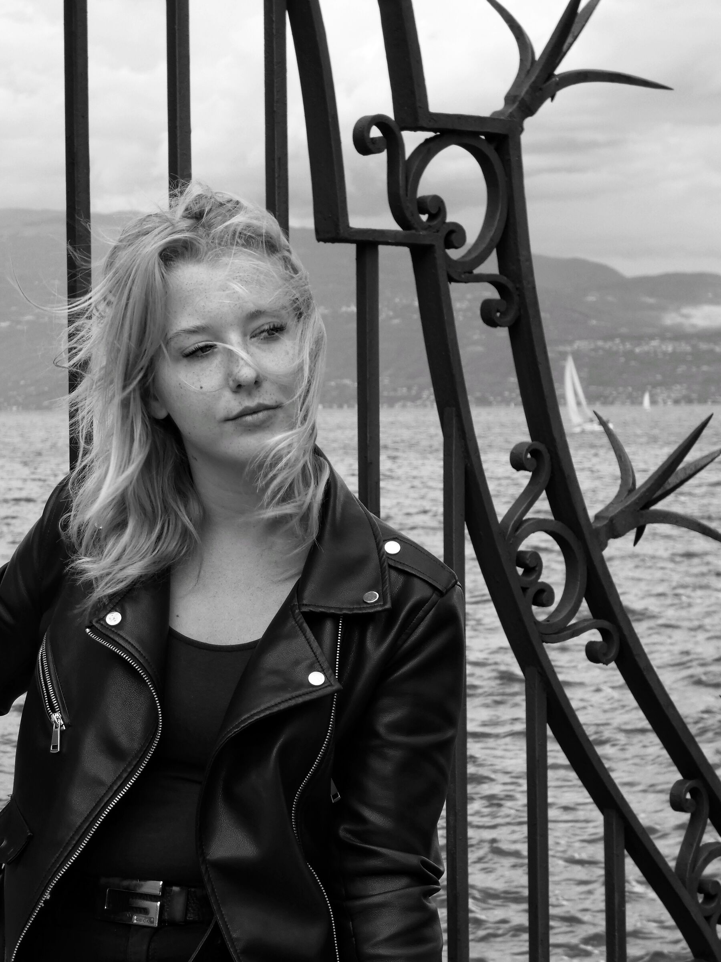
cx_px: 360
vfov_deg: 20.0
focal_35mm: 98
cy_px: 481
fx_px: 2722
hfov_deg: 15.1
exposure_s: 1/125
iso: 80
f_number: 4.8
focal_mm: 17.5
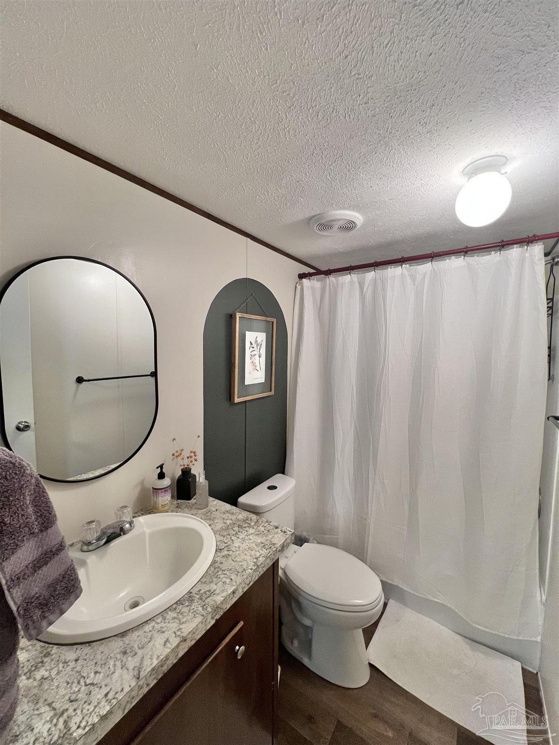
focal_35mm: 13
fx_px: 280
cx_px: 280
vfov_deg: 106.2
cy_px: 372
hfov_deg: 89.9
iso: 320
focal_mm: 1.57
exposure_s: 1/60
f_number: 1.8
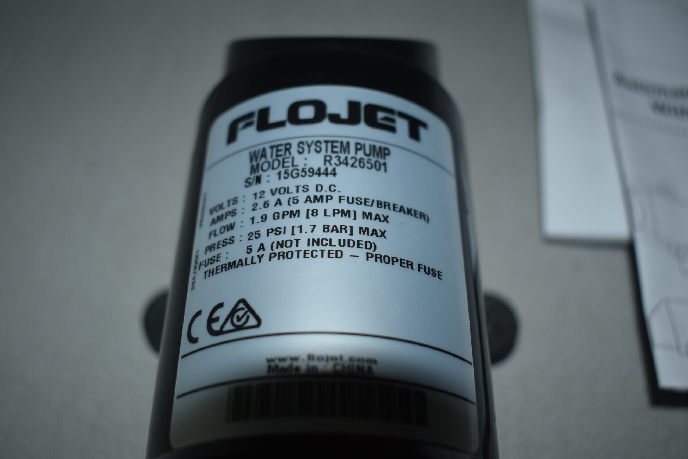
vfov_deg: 34.2
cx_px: 344
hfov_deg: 49.6
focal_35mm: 39
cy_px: 230
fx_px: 745
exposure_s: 1/60
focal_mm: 26
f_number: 4
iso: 100
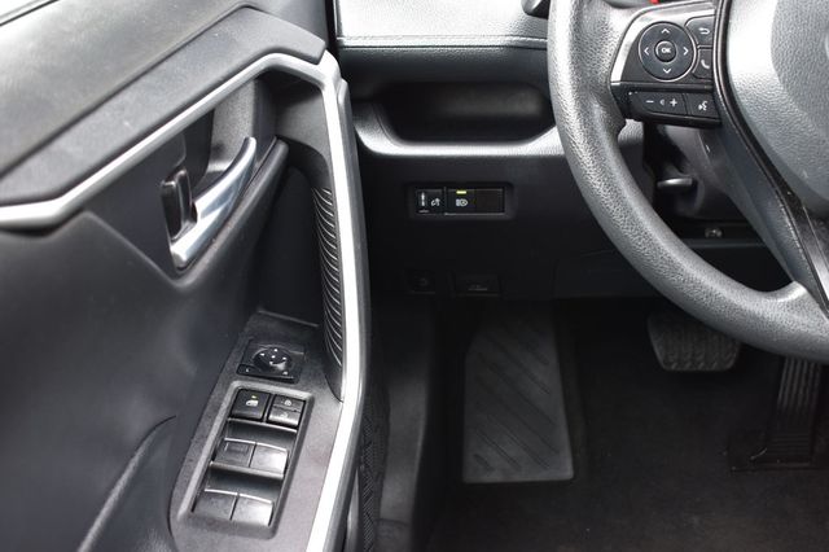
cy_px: 276
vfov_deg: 31.9
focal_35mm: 42
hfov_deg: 46.4
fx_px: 967
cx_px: 414
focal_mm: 28
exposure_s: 1/15
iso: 500
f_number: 6.3
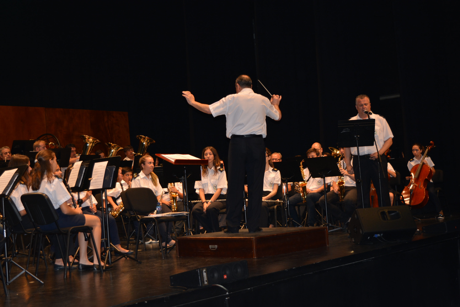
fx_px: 729
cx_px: 230
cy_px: 154
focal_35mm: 57
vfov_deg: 23.8
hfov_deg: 35.0
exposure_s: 1/60
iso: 400
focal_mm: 38
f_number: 4.8
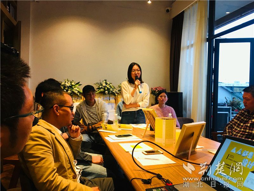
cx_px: 127
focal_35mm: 29
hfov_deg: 61.7
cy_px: 96
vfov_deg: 48.2
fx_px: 213
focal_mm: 4.15
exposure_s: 1/17
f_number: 2.2
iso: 40
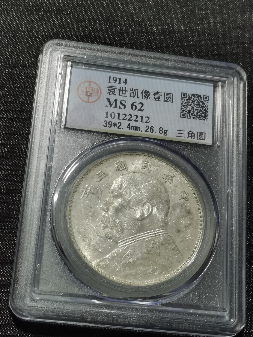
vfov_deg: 27.8
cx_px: 126
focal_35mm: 70
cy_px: 168
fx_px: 682
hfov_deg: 21.0
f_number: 1.8
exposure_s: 1/100
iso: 64
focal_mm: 5.58
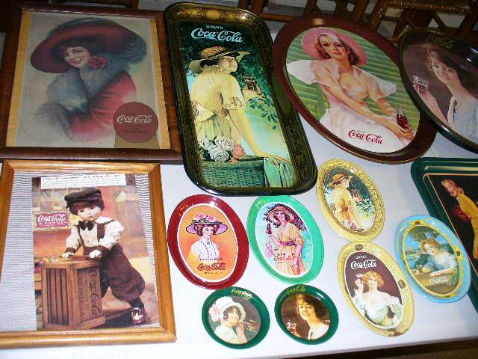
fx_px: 511
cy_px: 180
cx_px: 239
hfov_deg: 50.1
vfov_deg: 38.7
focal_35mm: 37
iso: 100
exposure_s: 1/30
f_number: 2.8
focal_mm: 6.1
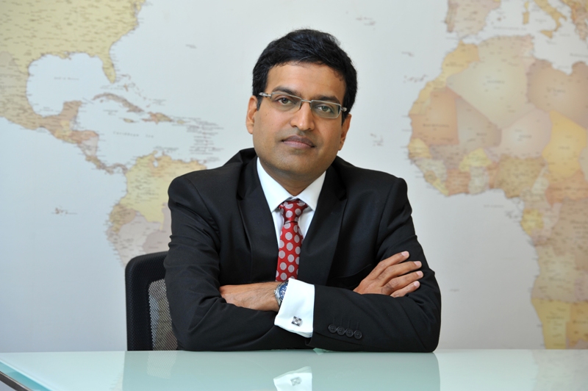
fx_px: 1991
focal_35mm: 122
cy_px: 196
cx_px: 294
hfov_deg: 16.8
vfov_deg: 11.2
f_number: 5.6
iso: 400
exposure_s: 1/125
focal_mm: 122
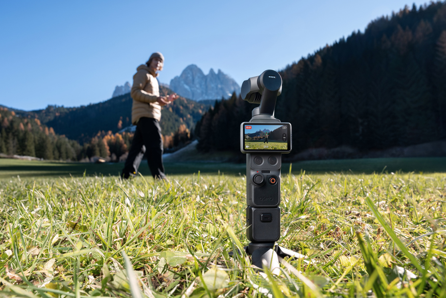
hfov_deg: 65.4
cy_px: 148
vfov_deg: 46.4
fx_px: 347
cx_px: 214
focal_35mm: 28
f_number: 11
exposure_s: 1/160
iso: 320
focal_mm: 26
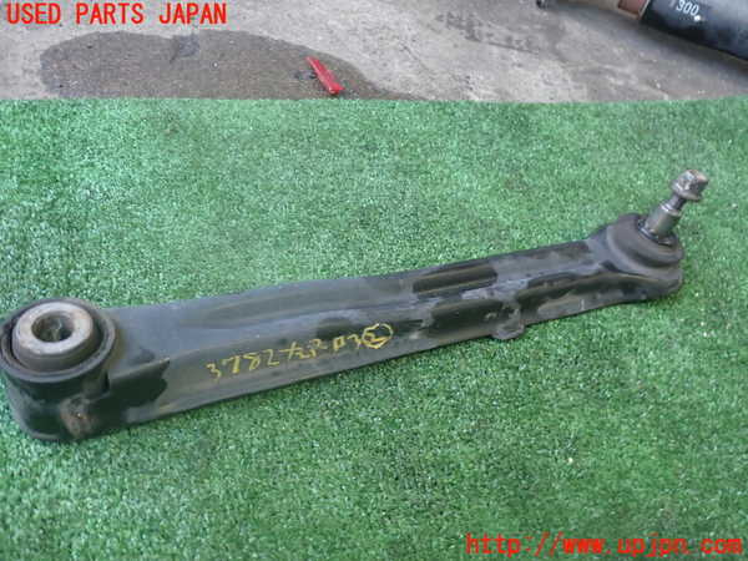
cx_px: 374
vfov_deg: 46.8
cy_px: 280
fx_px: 648
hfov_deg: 60.0
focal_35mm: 30
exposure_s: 1/30
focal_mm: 5.4
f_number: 2.3
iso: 250
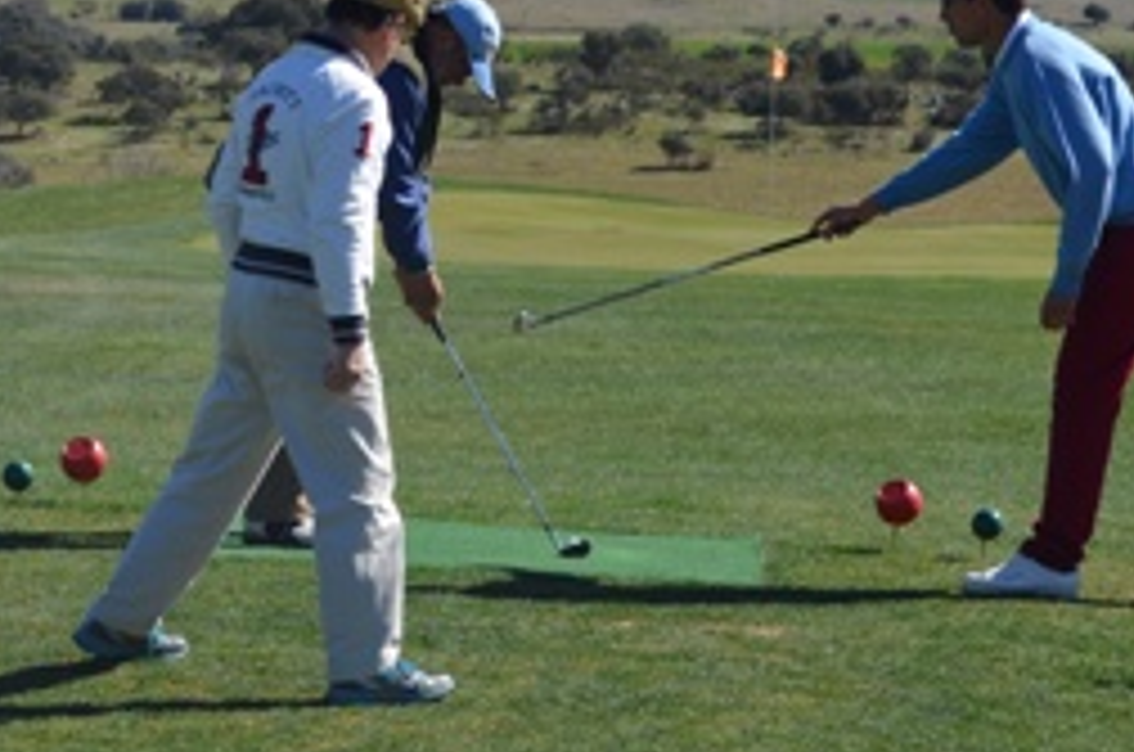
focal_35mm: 198
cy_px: -95
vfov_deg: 6.9
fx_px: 6225
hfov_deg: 10.4
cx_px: 320
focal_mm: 52
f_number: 8
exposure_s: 1/250
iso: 100
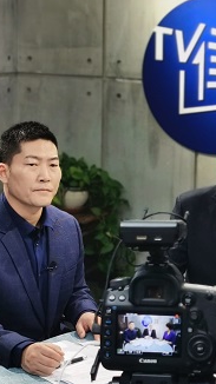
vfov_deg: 23.2
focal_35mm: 92
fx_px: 938
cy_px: 181
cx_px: 203
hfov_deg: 13.0
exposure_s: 1/100
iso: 80
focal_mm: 5.56
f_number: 1.6
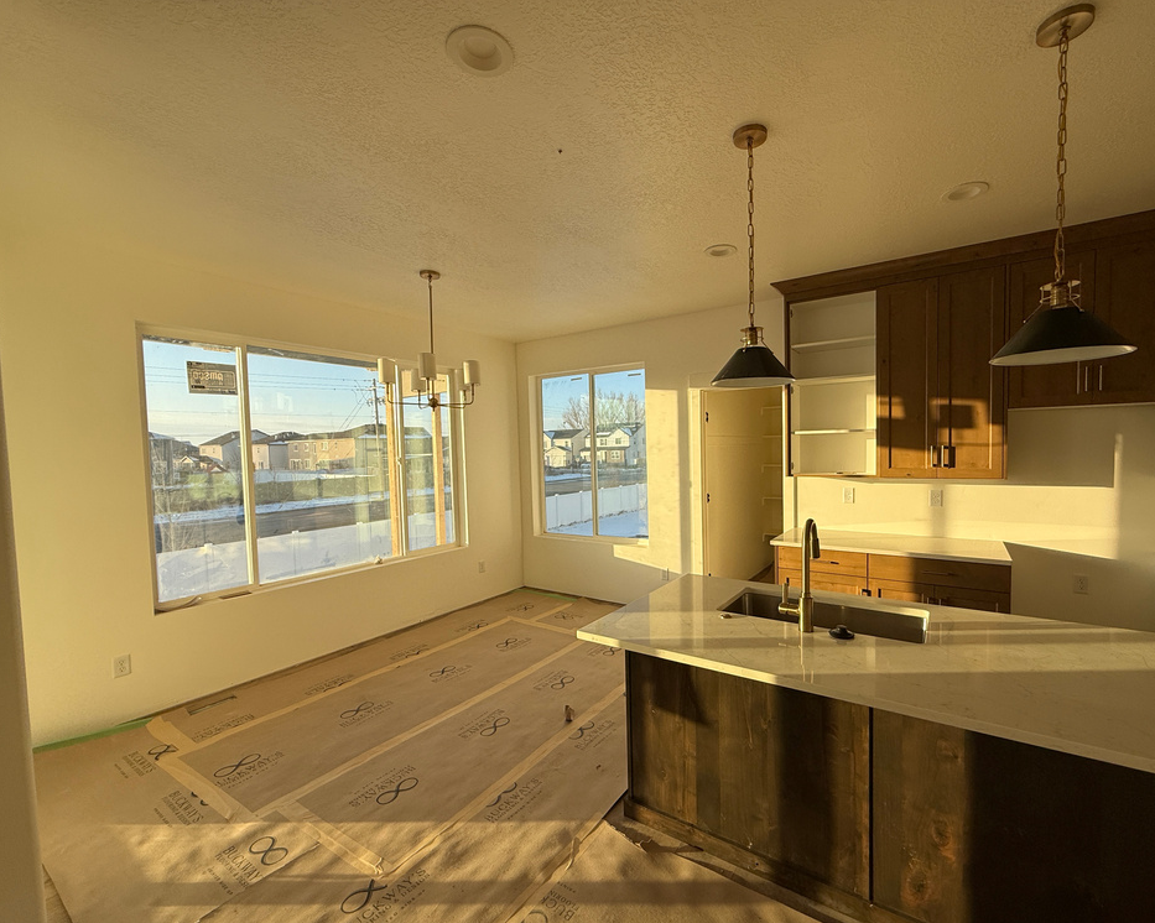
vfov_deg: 84.0
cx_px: 629
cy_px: 470
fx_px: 513
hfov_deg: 96.6
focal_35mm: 15
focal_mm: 2.22
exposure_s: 1/518
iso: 50
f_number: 2.2
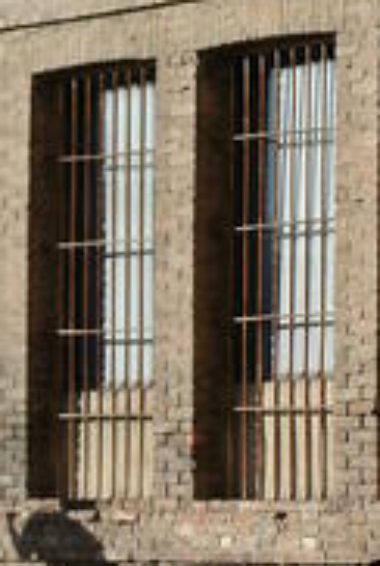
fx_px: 4211
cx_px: 324
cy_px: 202
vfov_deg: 7.7
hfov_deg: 5.2
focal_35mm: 267
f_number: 5.6
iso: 100
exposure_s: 1/250
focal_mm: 30
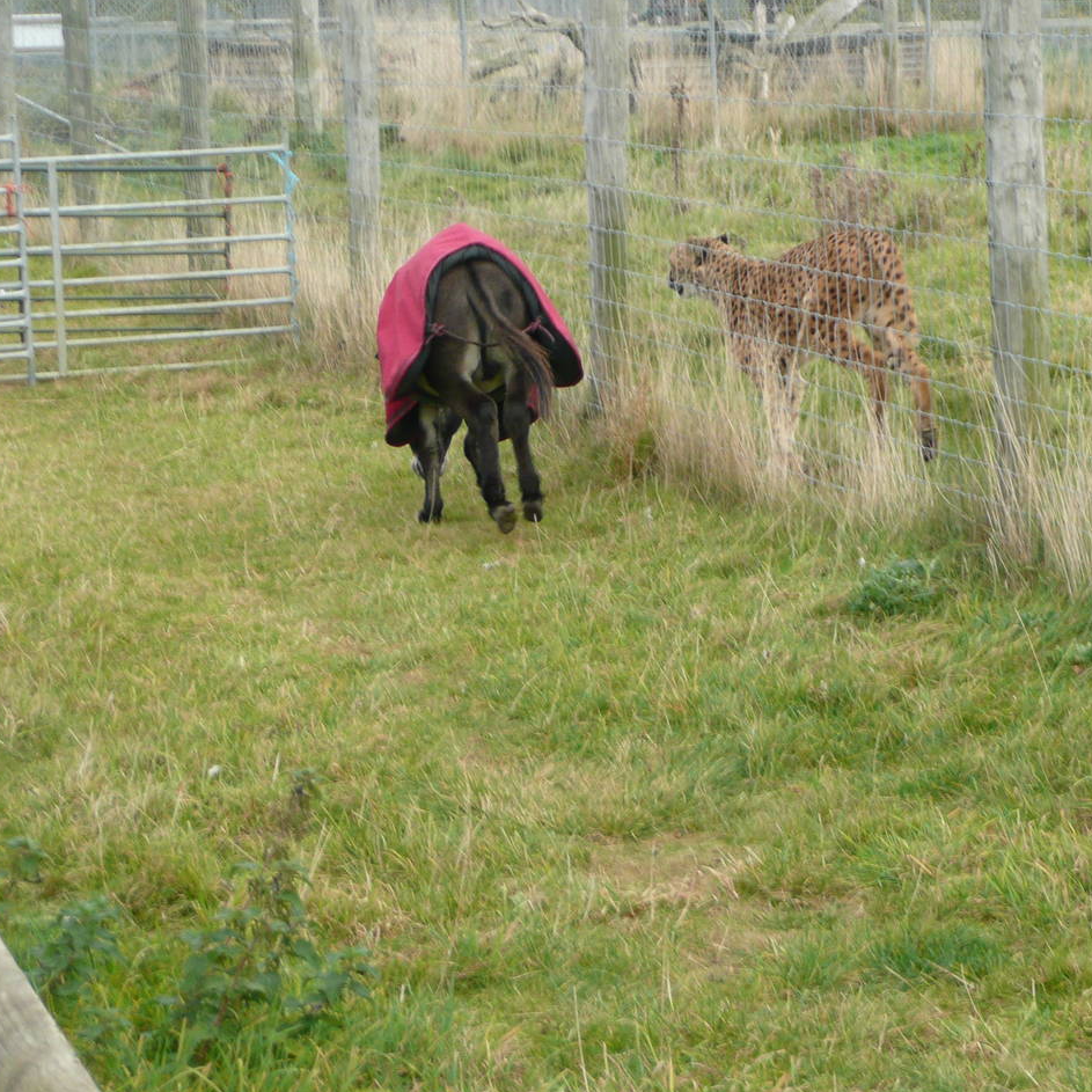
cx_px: 911
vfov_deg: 16.1
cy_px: 428
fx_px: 3855
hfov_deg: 16.0
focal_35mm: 108
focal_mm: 11.8
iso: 125
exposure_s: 1/125
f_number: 4.6
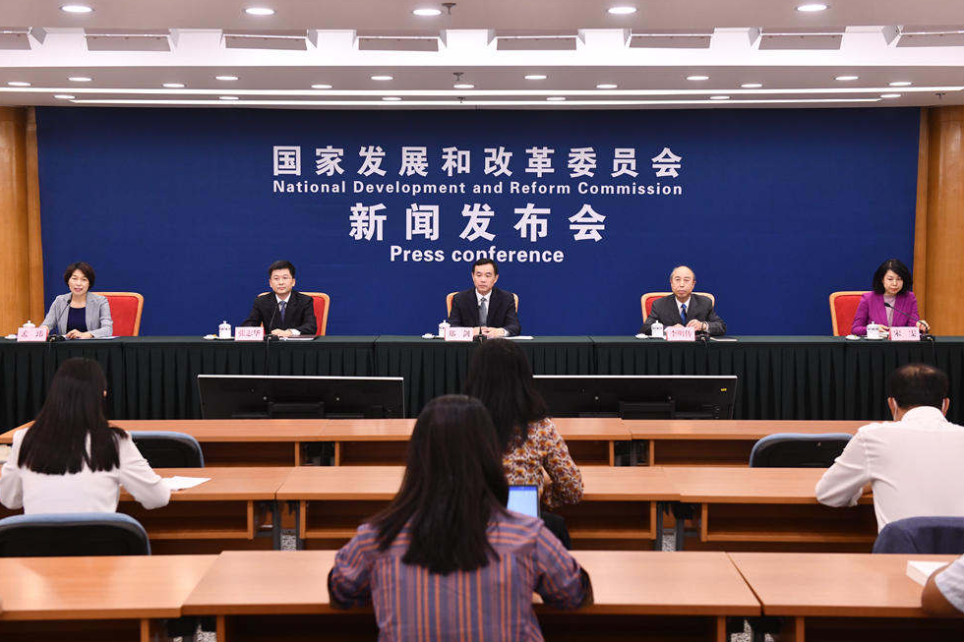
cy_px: 321
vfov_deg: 26.5
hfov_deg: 38.9
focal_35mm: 51
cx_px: 479
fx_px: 1365
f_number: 5
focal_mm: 50
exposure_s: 1/320
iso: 2000
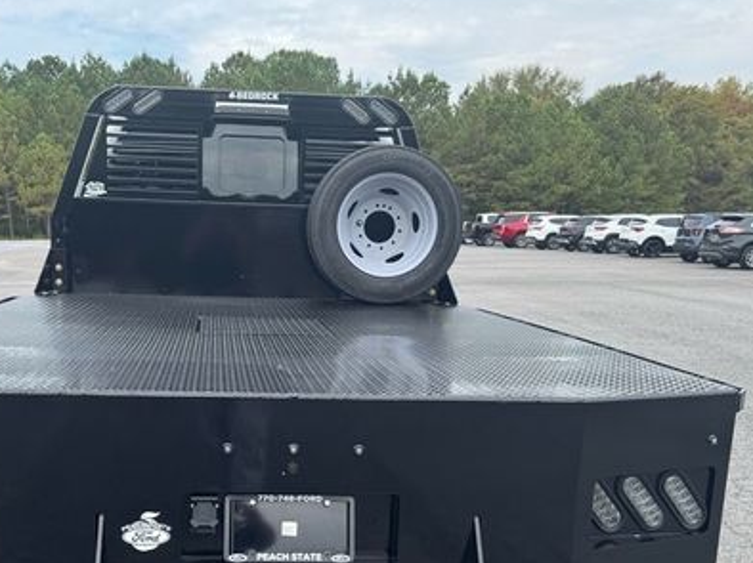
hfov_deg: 47.4
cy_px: 387
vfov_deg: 36.3
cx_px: 277
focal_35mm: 39
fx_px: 848
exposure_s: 1/1131
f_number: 1.78
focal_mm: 6.76
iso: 80
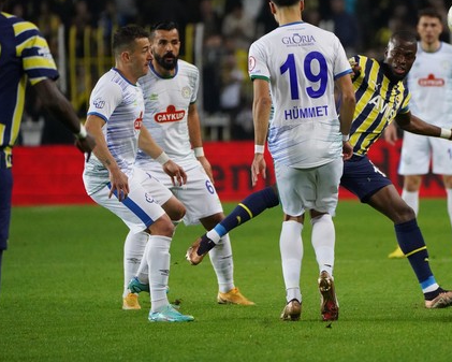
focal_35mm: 597
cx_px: 322
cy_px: 138
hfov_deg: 3.2
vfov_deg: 2.6
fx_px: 7988
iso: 10000
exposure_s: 1/2000
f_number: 5.6
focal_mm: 400
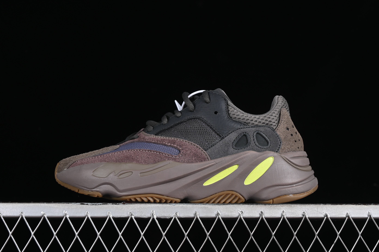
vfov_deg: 18.2
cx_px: 190
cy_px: 126
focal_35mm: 75
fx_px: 790
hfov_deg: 27.0
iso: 160
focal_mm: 50
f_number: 6.3
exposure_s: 1/60
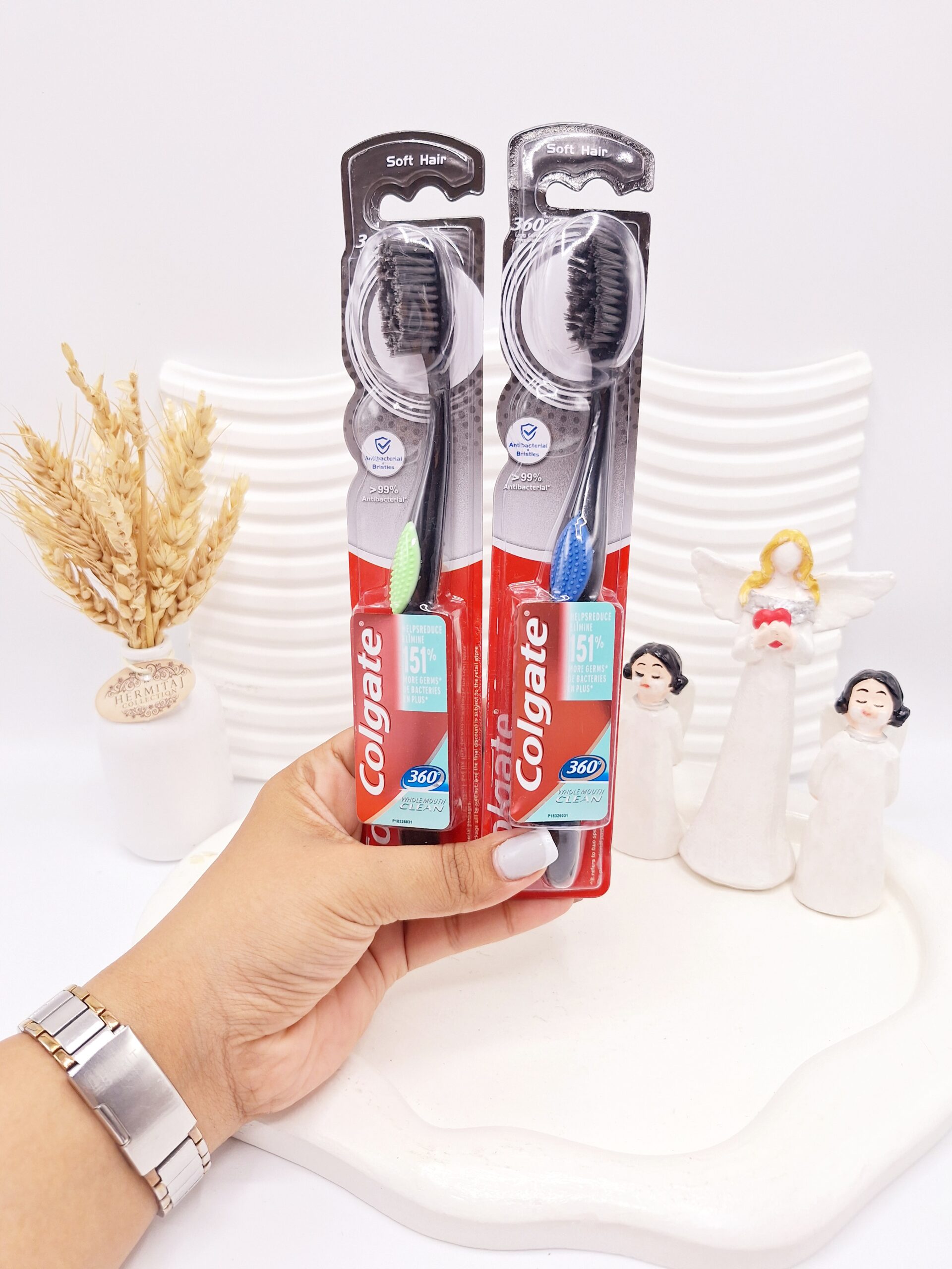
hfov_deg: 58.9
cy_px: 634
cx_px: 476
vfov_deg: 73.9
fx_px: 843
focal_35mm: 23
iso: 40
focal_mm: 5.54
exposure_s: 1/455
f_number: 1.8
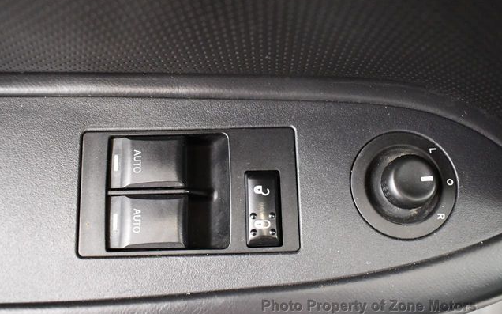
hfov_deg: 52.8
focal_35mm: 37
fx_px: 506
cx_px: 250
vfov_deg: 34.4
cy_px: 151
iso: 5000
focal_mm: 18
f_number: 3.5
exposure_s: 1/60
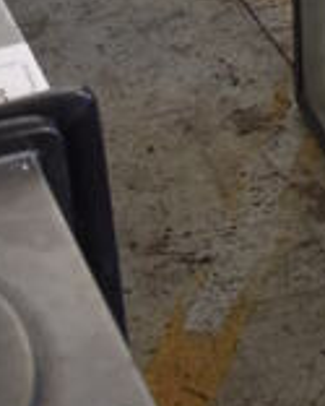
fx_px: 1778
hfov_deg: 9.9
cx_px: 572
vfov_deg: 11.6
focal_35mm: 148
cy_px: -413
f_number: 3.5
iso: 1250
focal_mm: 18
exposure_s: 1/125
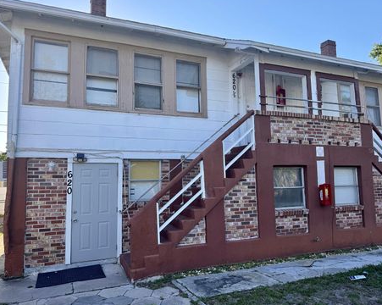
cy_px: 150
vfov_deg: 54.9
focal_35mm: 26
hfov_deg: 66.0
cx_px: 182
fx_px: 294
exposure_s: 1/1112
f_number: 1.78
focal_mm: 6.76
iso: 80
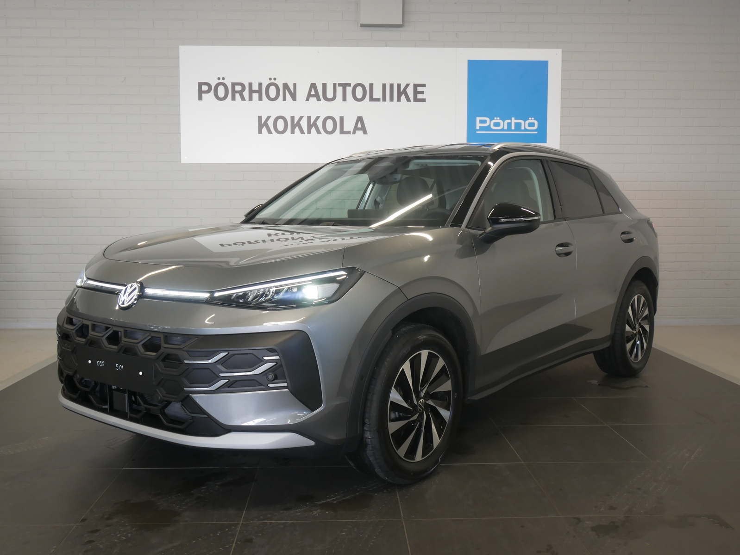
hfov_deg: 51.3
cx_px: 370
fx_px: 770
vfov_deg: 39.7
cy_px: 278
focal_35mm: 36
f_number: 4.2
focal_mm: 18
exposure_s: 1/60
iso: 640
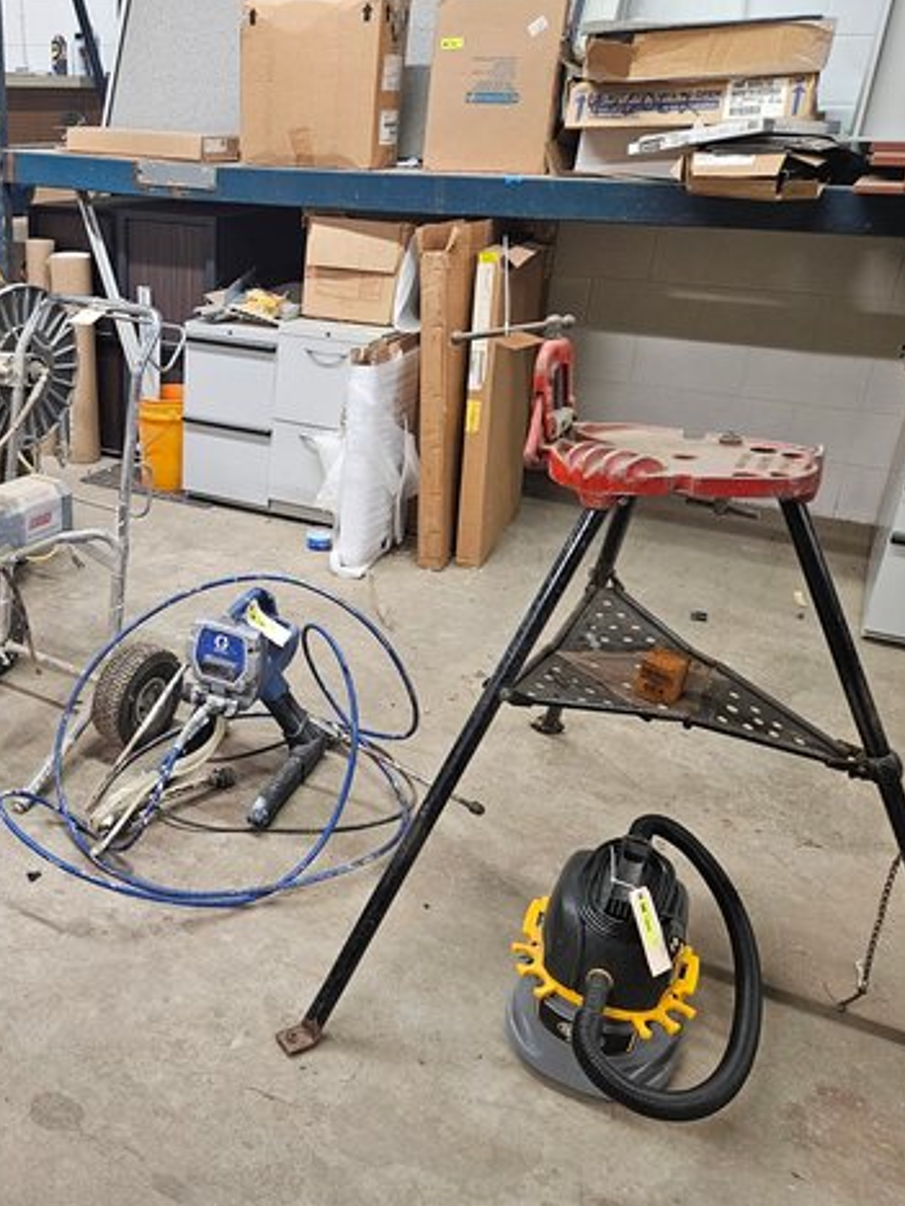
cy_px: 599
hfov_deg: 43.6
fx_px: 1081
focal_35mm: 31
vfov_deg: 58.4
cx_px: 202
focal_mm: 5.4
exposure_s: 1/60
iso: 640
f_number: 1.8
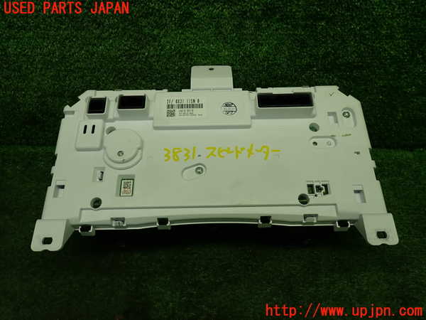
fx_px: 308
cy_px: 160
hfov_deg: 69.4
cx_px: 213
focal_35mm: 25
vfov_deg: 54.9
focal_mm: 4.5
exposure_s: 1/60
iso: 100
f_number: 2.8
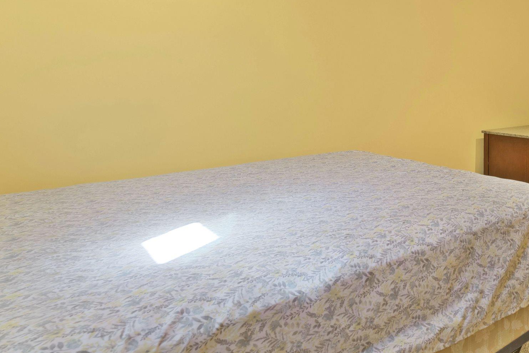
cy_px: 76
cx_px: 508
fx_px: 426
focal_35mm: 29
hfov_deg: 52.8
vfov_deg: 43.1
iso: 200
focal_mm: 14
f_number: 8
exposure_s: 1/2.5
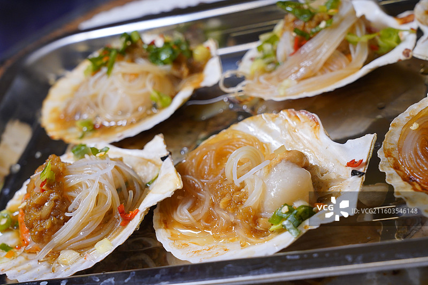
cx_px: 214
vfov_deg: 17.5
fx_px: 927
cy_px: 142
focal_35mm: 78
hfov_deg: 26.0
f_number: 9
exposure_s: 1/125
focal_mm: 78
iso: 1600
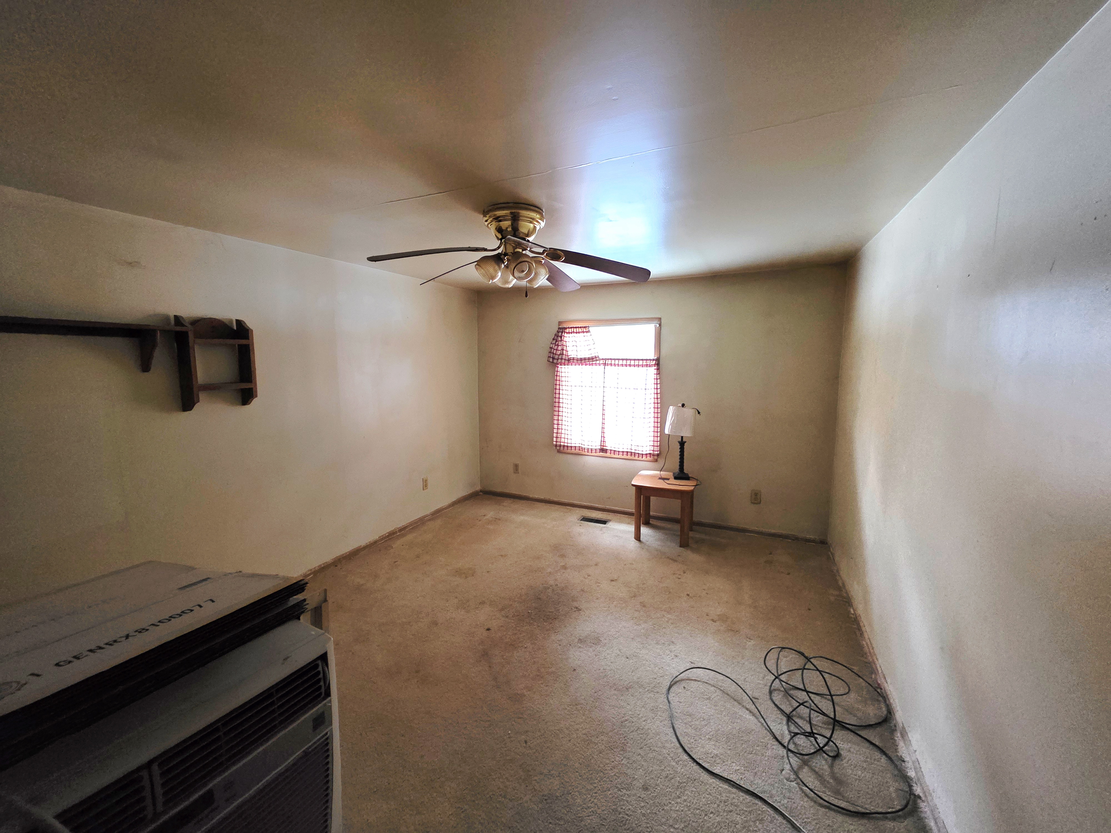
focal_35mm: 13
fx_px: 417
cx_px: 556
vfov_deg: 89.9
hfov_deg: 106.2
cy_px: 416
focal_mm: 2.2
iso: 1000
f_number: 1.9
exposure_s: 1/60.2
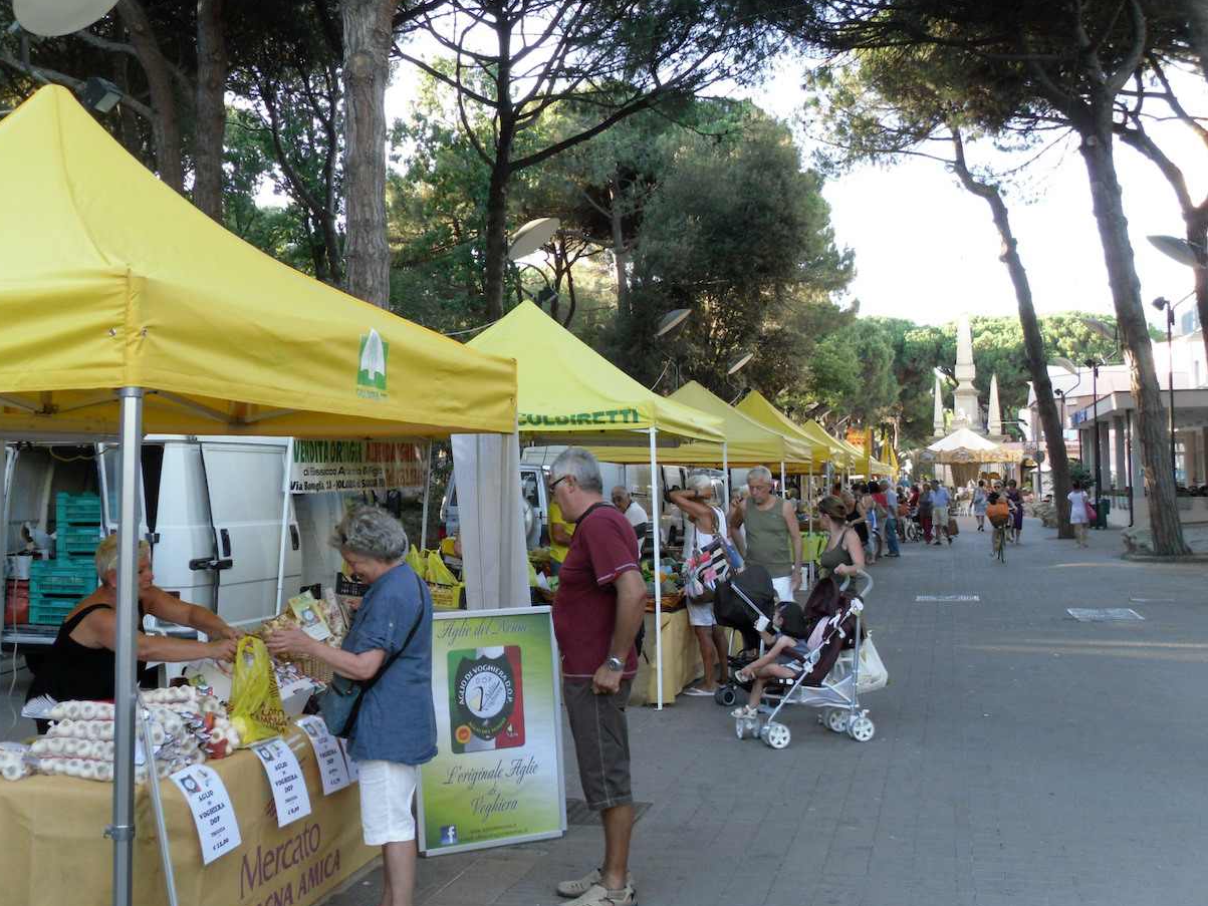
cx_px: 507
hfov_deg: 36.1
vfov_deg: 27.5
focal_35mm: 53
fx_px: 1850
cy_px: 426
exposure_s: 1/76
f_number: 3.5
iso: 100
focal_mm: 6.3
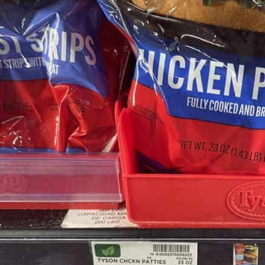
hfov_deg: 30.4
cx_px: 233
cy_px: 133
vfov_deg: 31.6
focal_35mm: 54
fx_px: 468
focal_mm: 4.2
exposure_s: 1/60
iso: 100
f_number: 1.6
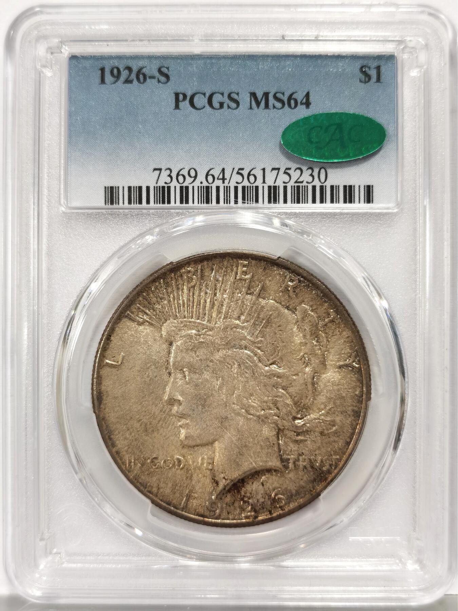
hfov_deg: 27.0
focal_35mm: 54
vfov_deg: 35.5
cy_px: 306
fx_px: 953
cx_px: 229
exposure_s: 1/100
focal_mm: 5.56
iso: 125
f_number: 16
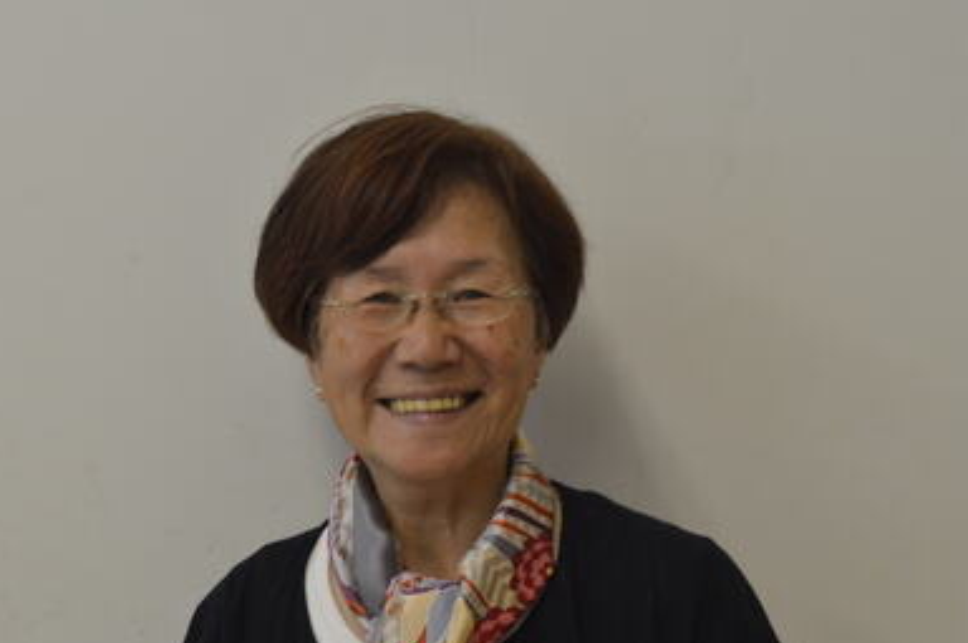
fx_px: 2095
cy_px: 353
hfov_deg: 26.0
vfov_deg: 17.4
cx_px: 410
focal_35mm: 78
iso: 800
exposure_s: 1/50
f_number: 8
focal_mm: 40
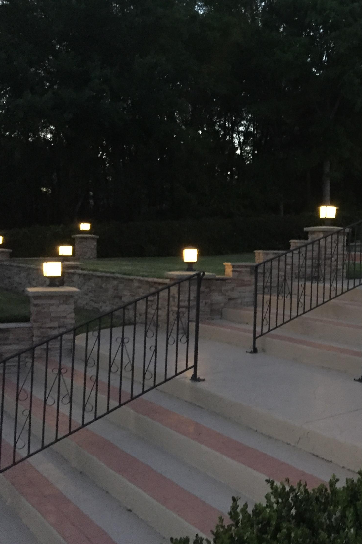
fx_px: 618
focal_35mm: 41
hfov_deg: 30.6
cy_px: 268
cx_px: 352
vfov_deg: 47.4
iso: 500
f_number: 2.2
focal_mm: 4.15
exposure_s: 1/15
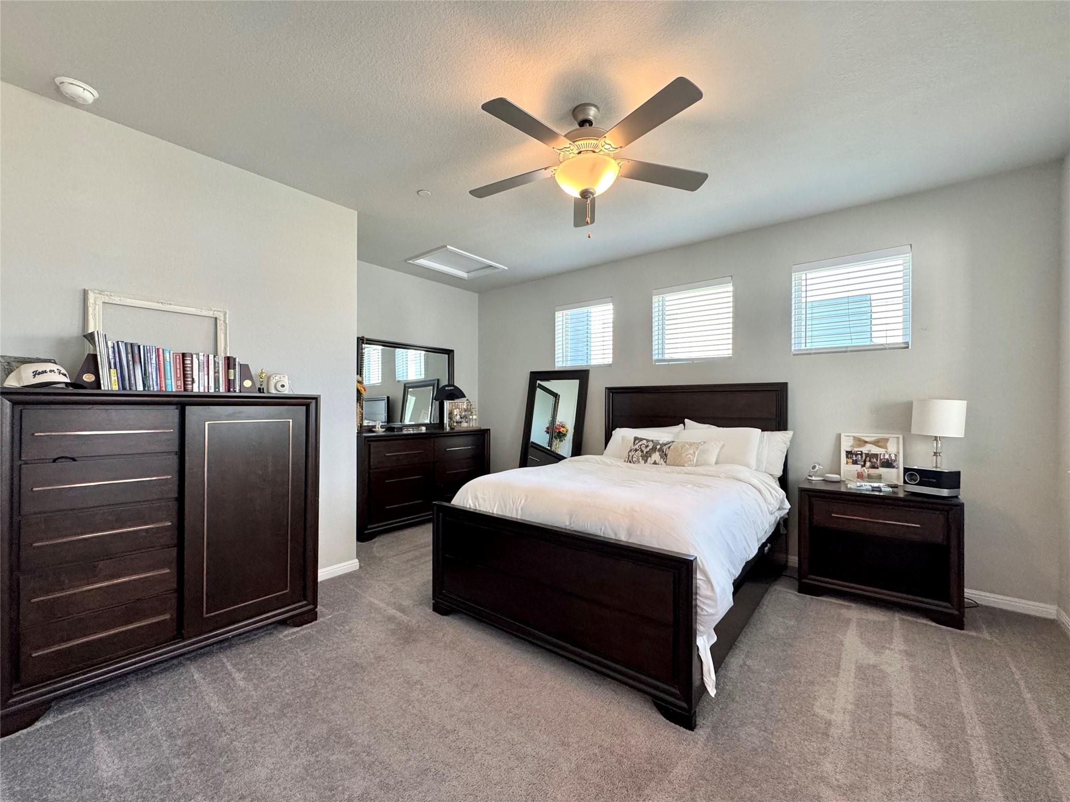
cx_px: 535
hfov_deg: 102.1
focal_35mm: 14
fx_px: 433
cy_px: 401
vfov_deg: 85.7
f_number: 2.2
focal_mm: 2.22
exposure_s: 1/120
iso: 250
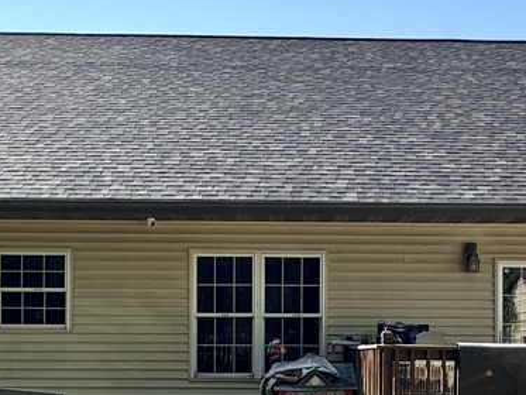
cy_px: 339
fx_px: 821
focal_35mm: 54
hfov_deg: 35.5
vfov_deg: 26.3
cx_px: 303
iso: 40
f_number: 2.2
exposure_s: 1/522
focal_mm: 2.22
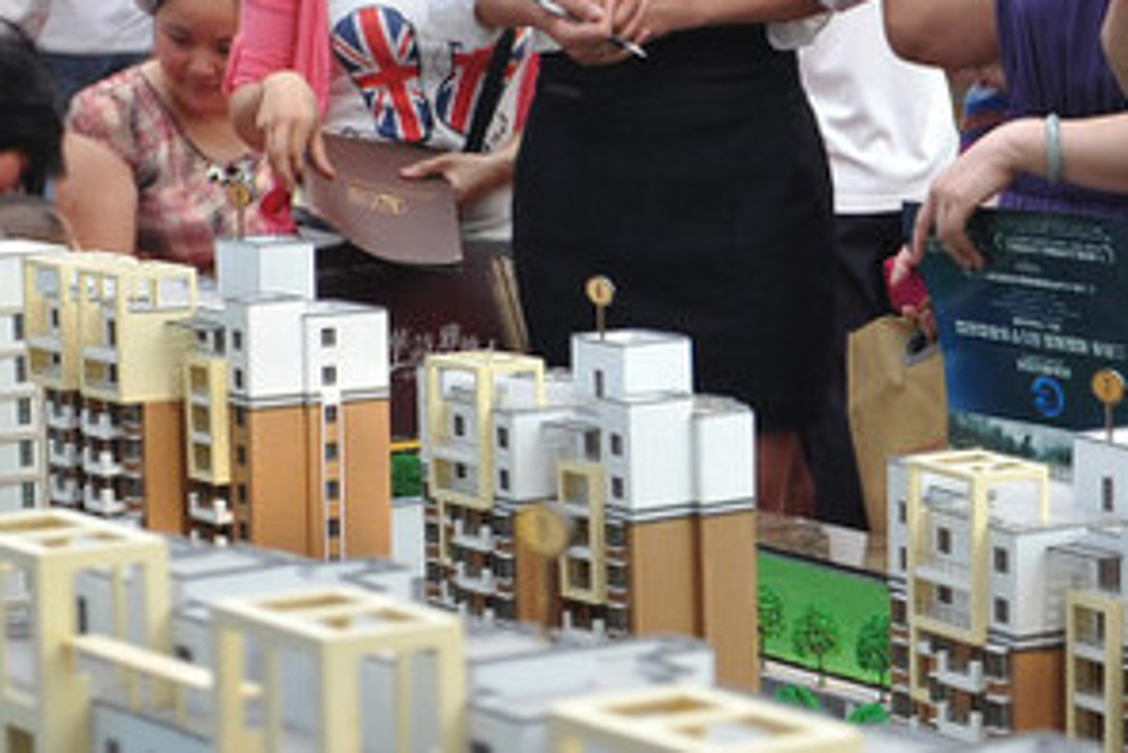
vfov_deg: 10.5
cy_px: 522
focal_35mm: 130
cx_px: 1243
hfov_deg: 15.3
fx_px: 4075
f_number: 4.5
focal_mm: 32
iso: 320
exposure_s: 1/640
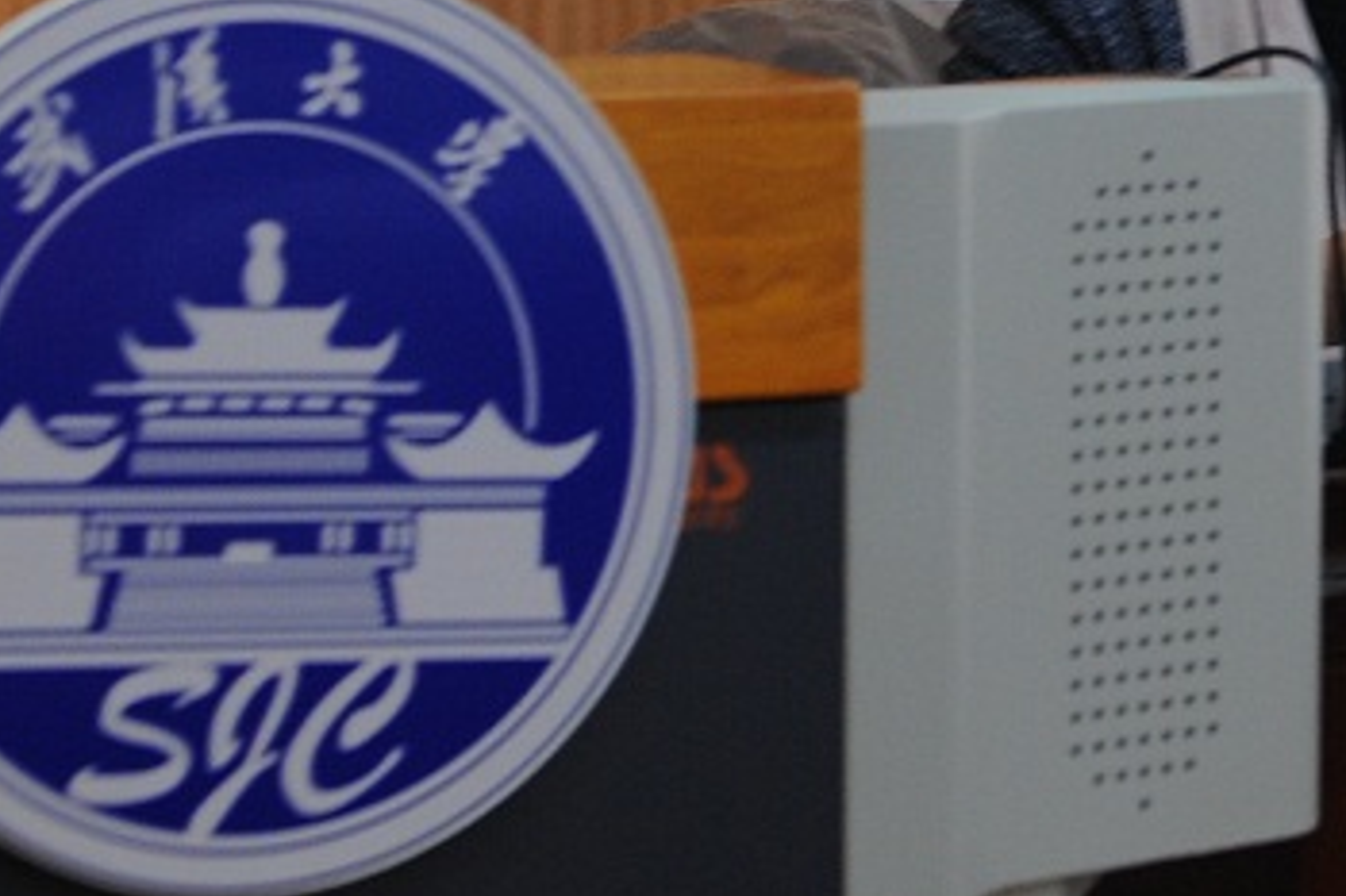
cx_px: 1104
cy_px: -192
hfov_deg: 9.7
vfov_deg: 6.5
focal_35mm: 211
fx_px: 7885
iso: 1000
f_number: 3.5
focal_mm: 48
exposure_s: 1/30
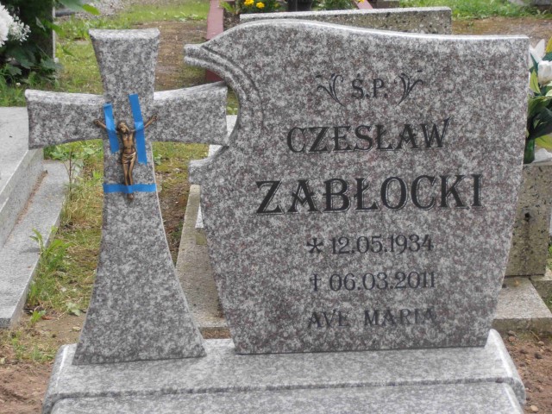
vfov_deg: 13.3
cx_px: 276
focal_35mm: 111
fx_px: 1770
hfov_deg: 17.7
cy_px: 207
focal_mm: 19.64
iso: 80
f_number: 5.5
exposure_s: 1/80
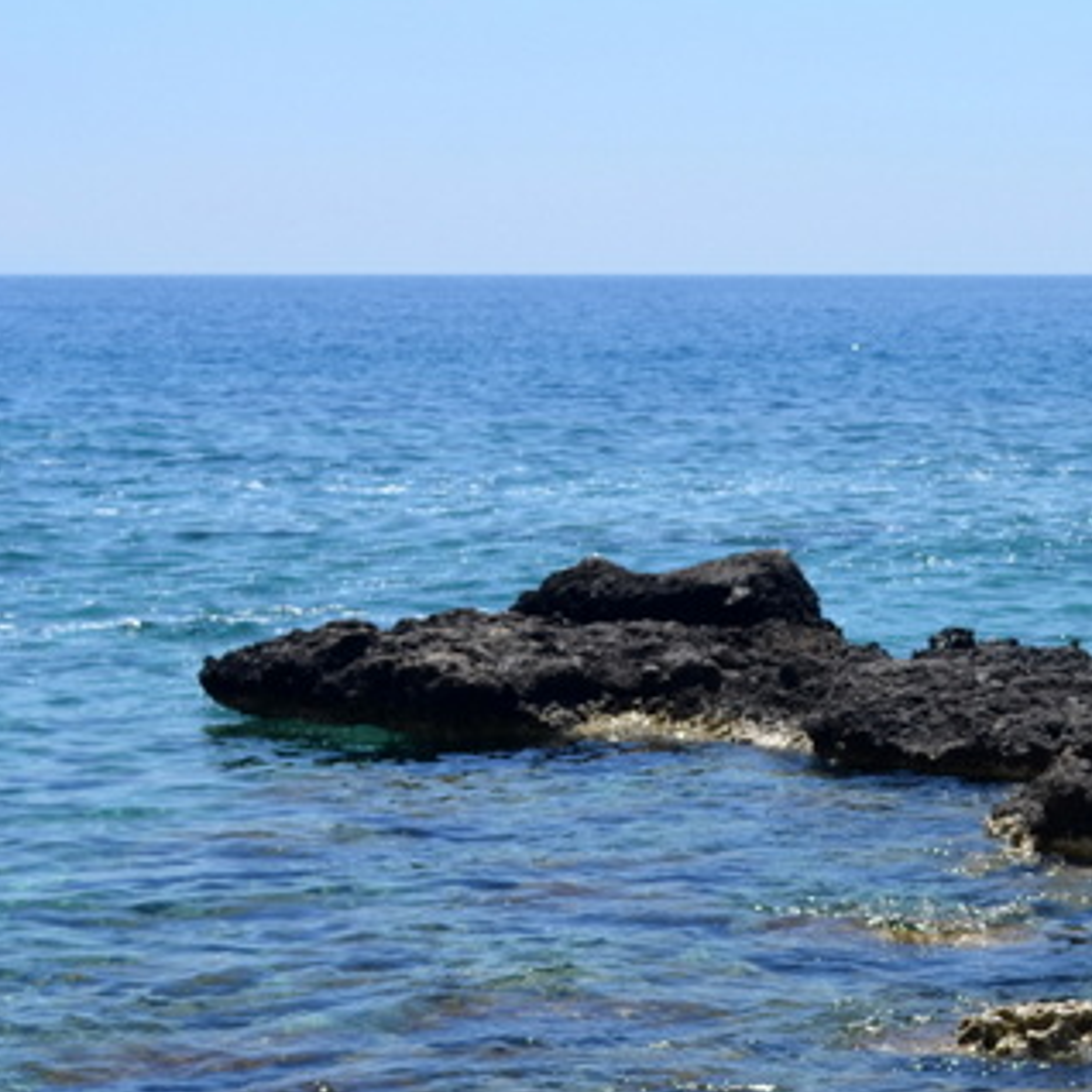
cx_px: 1346
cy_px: 697
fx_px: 3890
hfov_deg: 15.3
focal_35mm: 109
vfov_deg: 16.0
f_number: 6.3
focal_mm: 34
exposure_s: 1/320
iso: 100
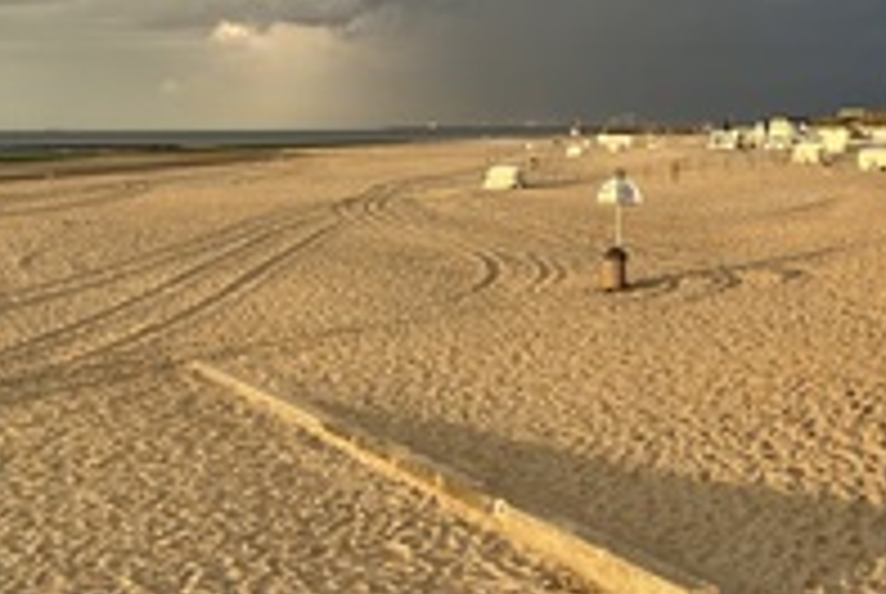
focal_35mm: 63
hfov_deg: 31.2
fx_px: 1553
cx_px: 684
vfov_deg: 21.2
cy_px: 56
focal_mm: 5.7
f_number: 1.5
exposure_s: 1/696
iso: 50
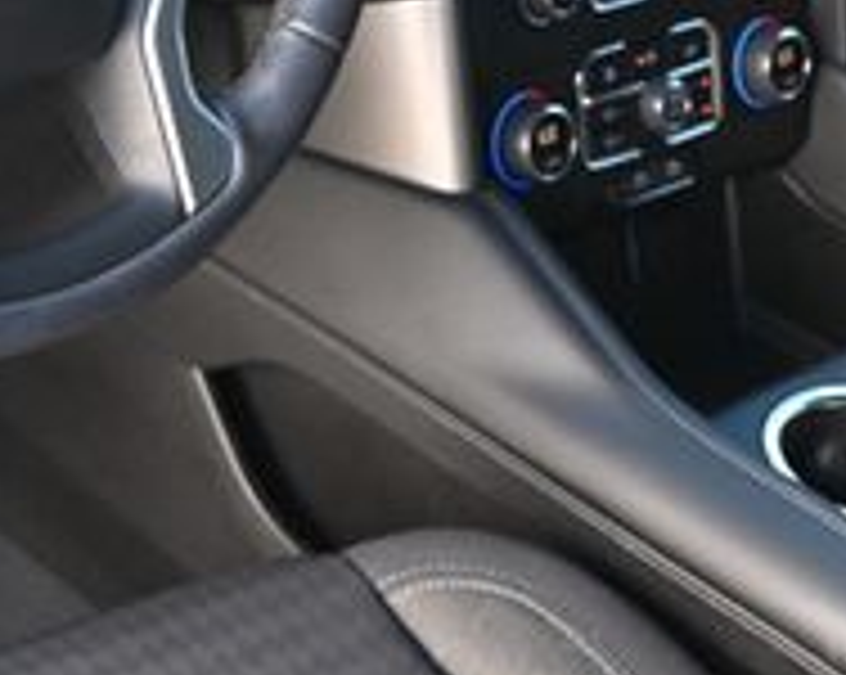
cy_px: 90
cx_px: 99
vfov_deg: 15.8
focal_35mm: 96
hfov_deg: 19.6
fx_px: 2401
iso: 720
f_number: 3.8
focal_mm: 20
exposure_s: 1/125
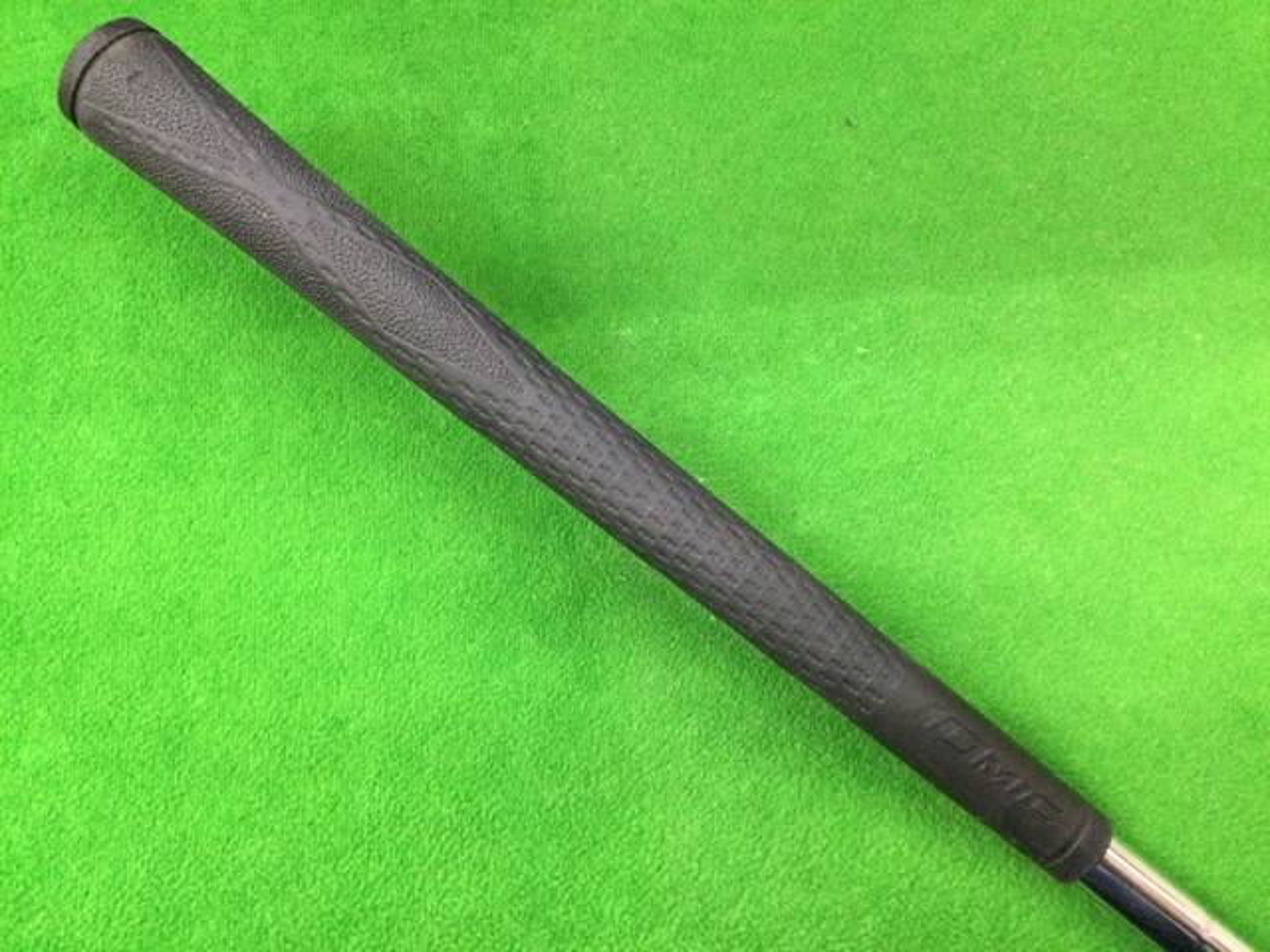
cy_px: 476
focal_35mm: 31
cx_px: 635
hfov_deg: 58.4
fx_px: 1137
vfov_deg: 45.4
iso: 160
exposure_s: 1/30
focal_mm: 3.3
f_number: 2.4
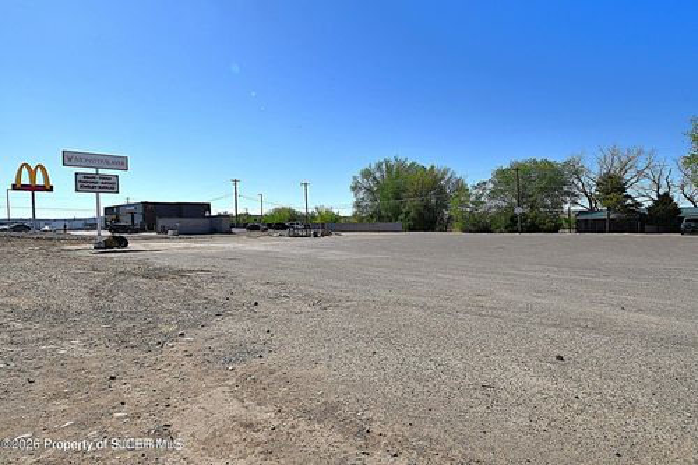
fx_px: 368
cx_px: 349
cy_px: 232
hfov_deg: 86.9
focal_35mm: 19
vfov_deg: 64.5
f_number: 10
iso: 100
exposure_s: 1/400
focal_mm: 13
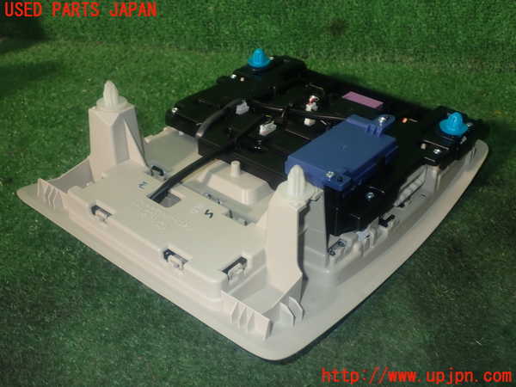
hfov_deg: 45.8
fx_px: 611
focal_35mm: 41
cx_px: 258
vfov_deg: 35.1
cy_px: 194
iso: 160
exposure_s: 1/40
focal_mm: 7.31
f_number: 8
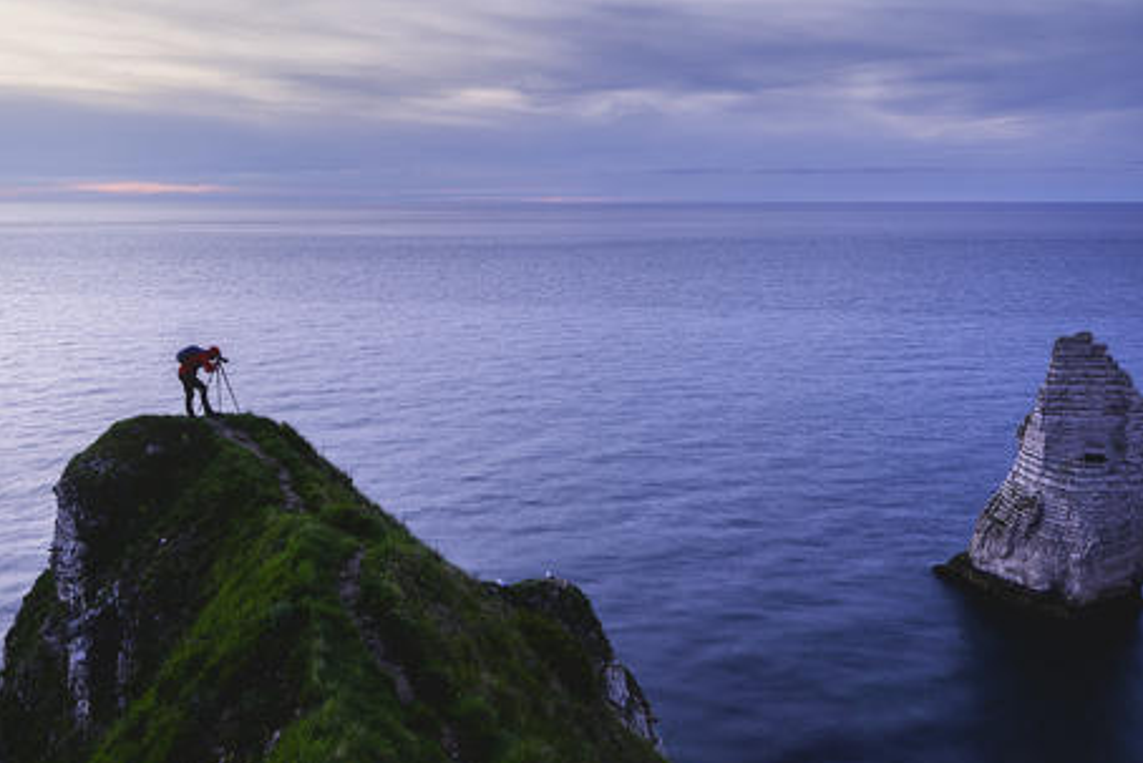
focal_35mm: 29
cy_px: 378
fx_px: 921
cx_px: 530
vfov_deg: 45.0
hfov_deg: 63.6
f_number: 10
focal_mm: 22
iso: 100
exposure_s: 1.3
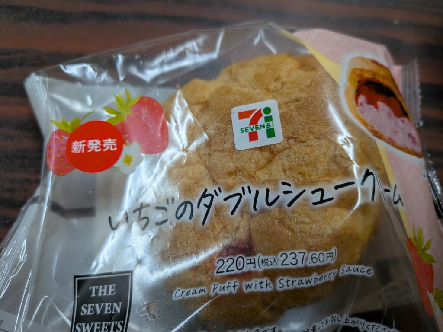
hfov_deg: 71.6
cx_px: 222
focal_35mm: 24
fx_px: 307
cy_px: 166
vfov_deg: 56.8
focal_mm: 4.53
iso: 140
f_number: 1.7
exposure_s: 1/100
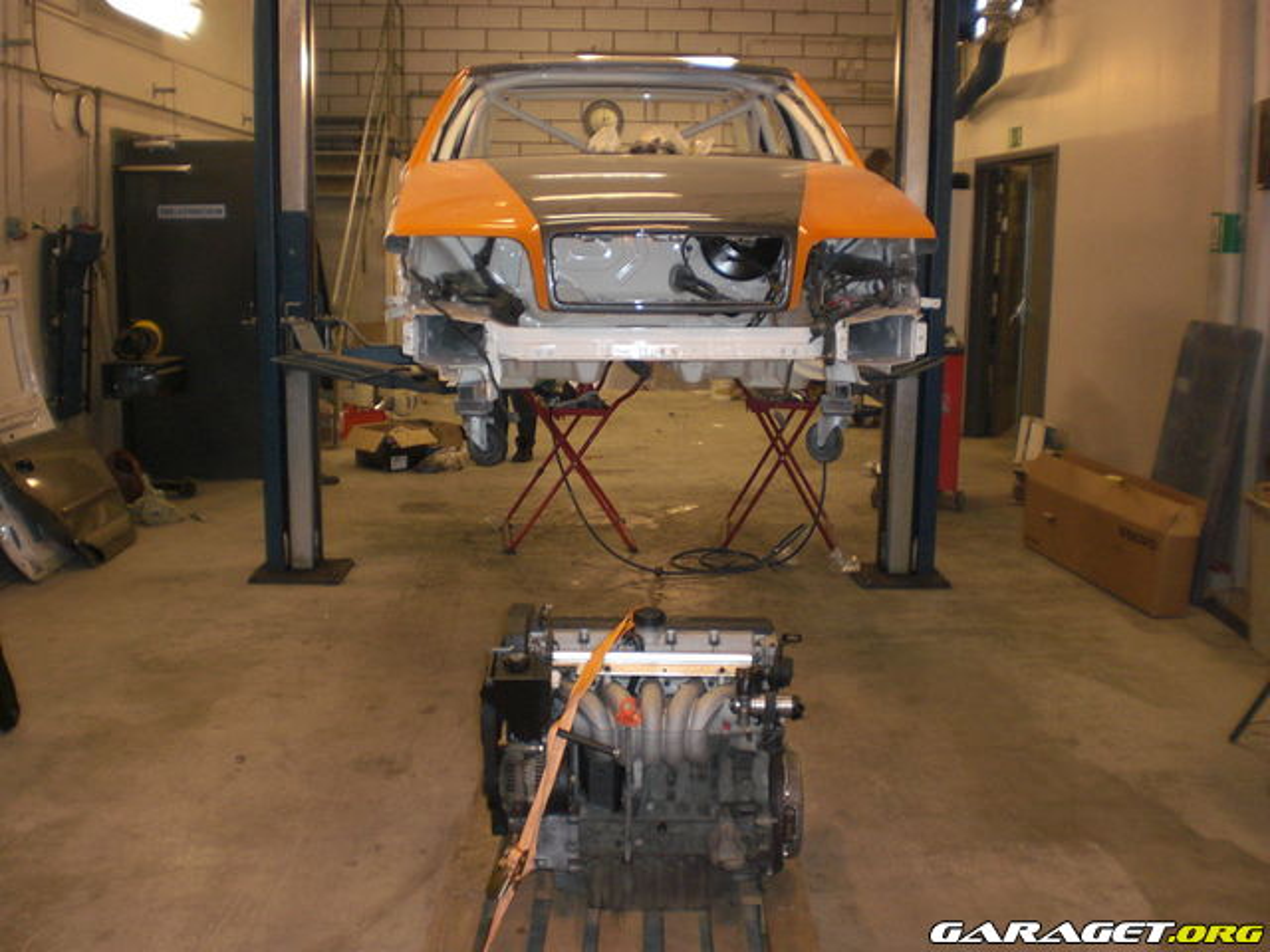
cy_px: 476
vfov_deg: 39.7
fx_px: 1321
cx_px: 635
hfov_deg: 51.4
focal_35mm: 36
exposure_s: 1/60
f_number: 3.1
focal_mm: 6.3
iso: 200
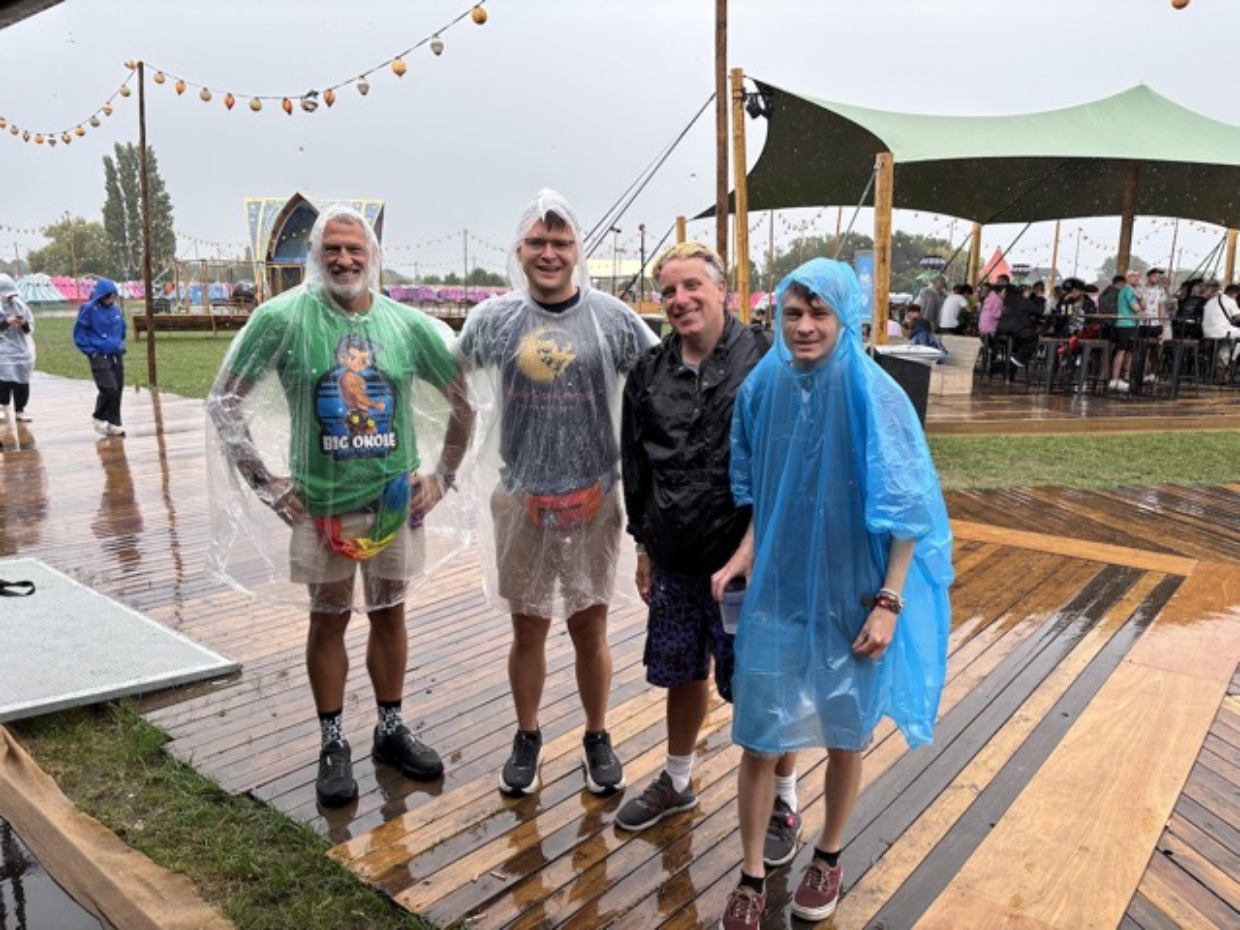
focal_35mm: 26
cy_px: 465
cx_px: 620
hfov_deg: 67.3
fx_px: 931
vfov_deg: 53.1
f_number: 1.6
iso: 50
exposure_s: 1/634
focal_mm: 5.96
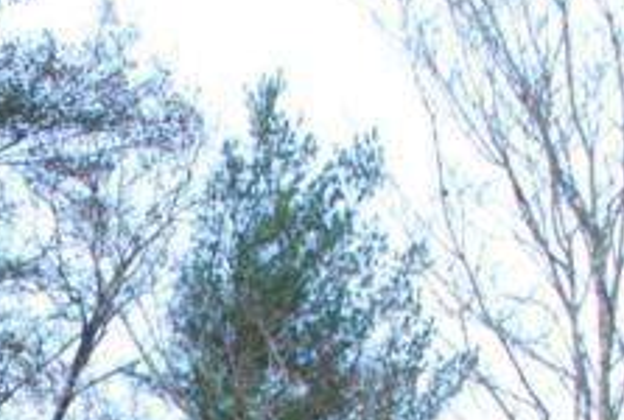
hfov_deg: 13.9
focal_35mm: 145
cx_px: 22
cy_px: 1063
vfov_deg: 8.6
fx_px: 2520
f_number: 5
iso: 800
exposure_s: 1/60
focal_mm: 18
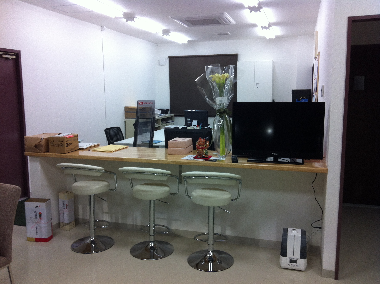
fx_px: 384
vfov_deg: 40.6
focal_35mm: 35
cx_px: 190
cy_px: 142
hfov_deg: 52.7
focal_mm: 3.85
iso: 80
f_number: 2.8
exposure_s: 1/60
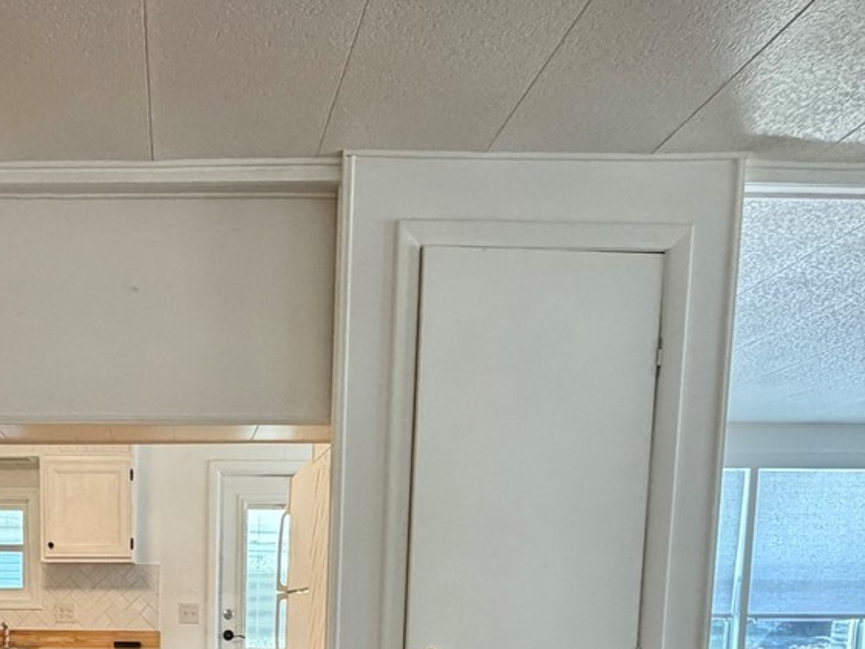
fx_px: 1000
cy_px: 726
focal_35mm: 40
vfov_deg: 31.6
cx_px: 178
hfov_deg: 44.6
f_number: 2.2
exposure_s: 1/120
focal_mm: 2.22
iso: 320
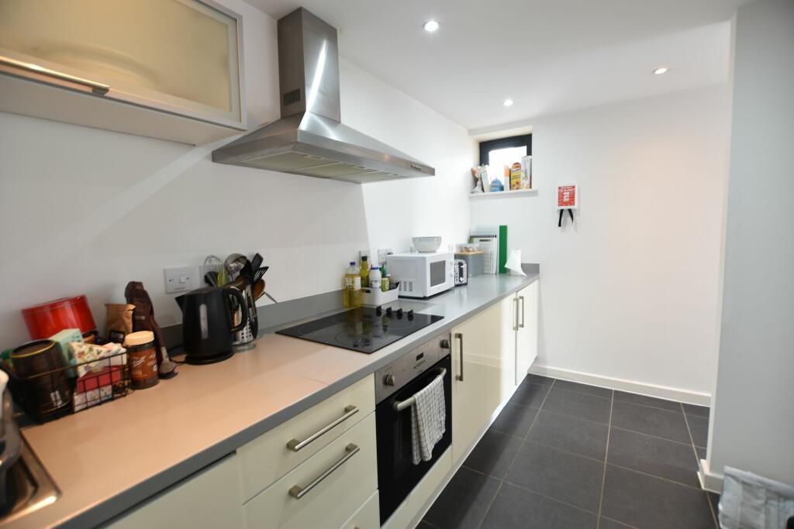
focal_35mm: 15
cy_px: 264
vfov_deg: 77.3
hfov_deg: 100.4
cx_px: 397
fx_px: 331
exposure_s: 1/13
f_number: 3.5
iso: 100
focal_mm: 10
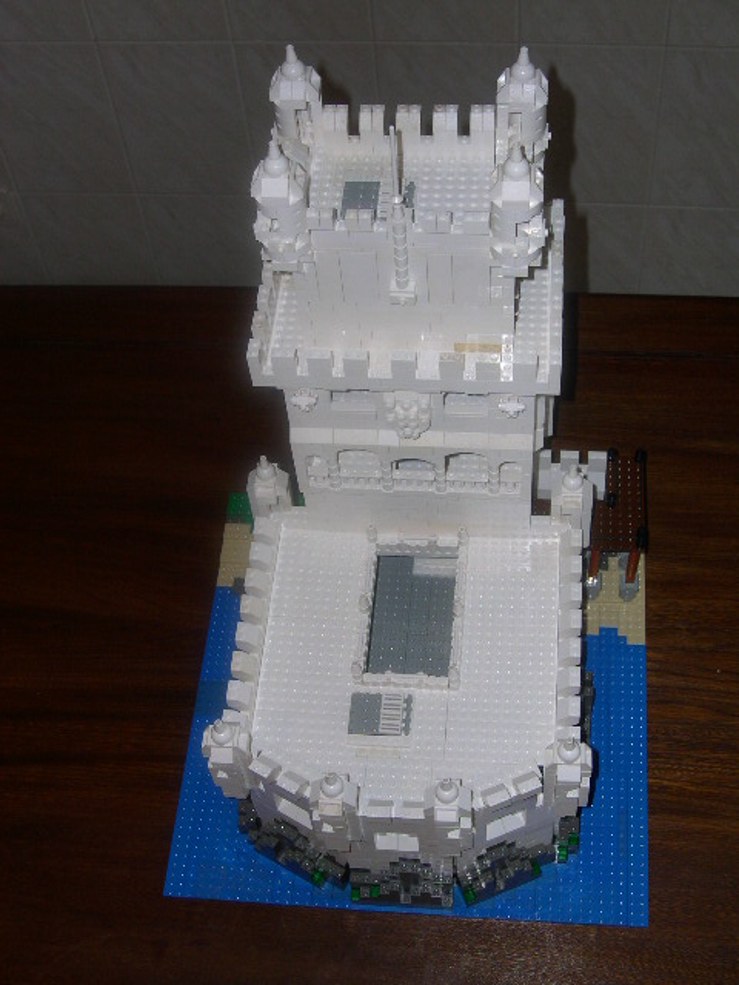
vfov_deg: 40.4
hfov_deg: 30.9
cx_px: 370
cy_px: 492
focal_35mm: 47
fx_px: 1338
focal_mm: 10.1
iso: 100
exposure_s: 1/60
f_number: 3.1
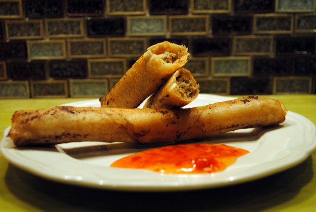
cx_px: 158
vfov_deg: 30.0
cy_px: 106
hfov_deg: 43.5
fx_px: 396
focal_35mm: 45
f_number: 4.5
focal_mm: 30
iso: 400
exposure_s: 1/30
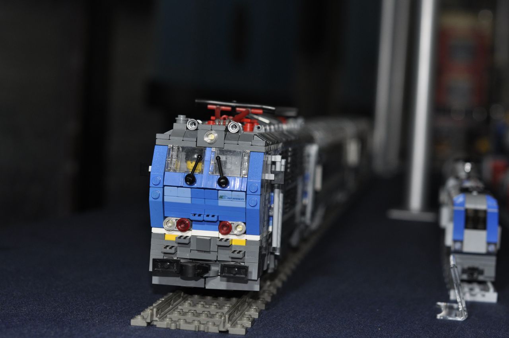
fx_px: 1059
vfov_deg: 18.1
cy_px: 169
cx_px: 254
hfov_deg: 27.0
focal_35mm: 75
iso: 400
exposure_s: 1/60
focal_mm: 50
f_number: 4.5
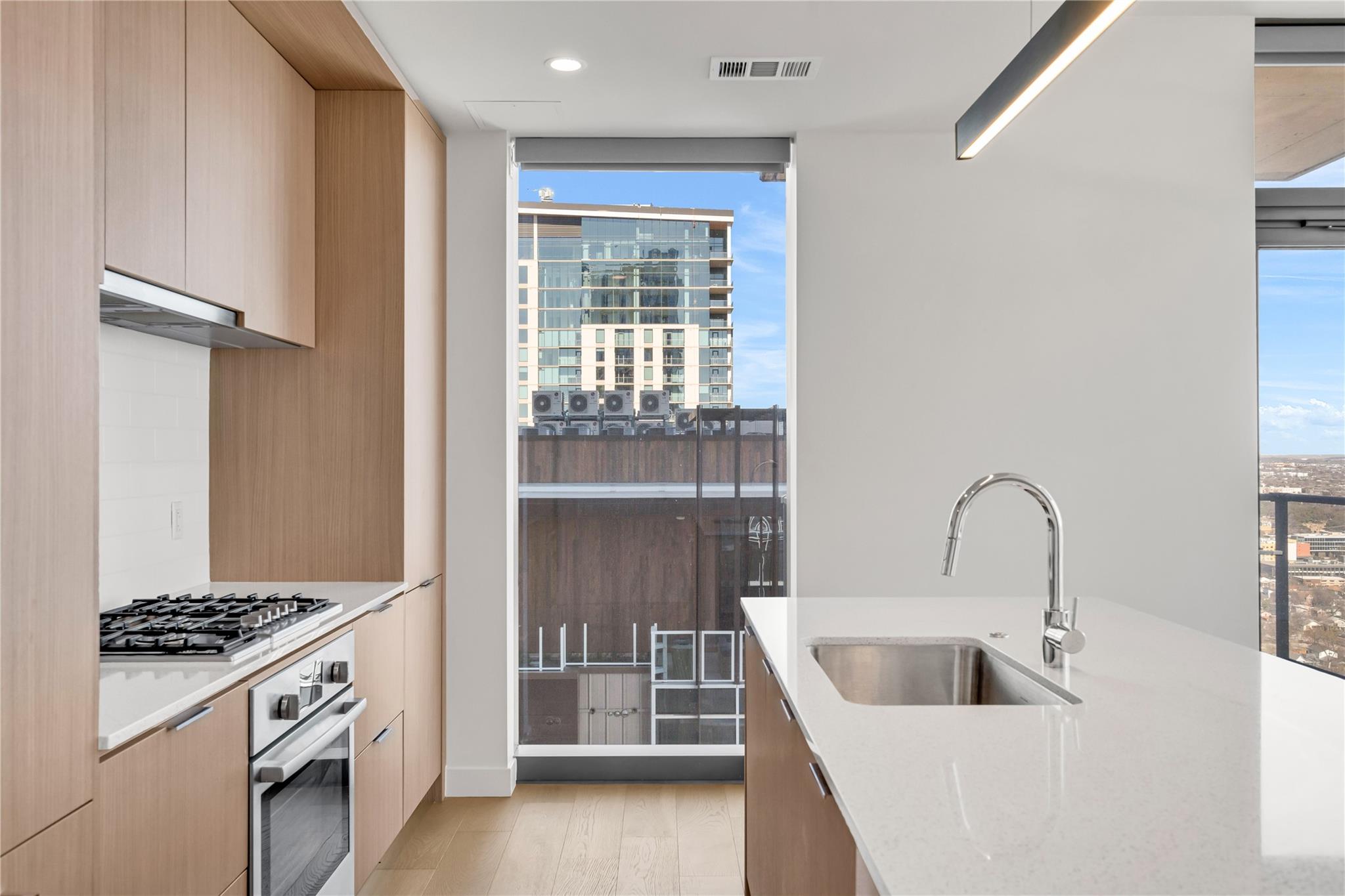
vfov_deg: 45.0
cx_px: 672
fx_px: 1083
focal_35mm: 29
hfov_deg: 63.7
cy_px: 448
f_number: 9
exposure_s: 1/80
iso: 320
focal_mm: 29
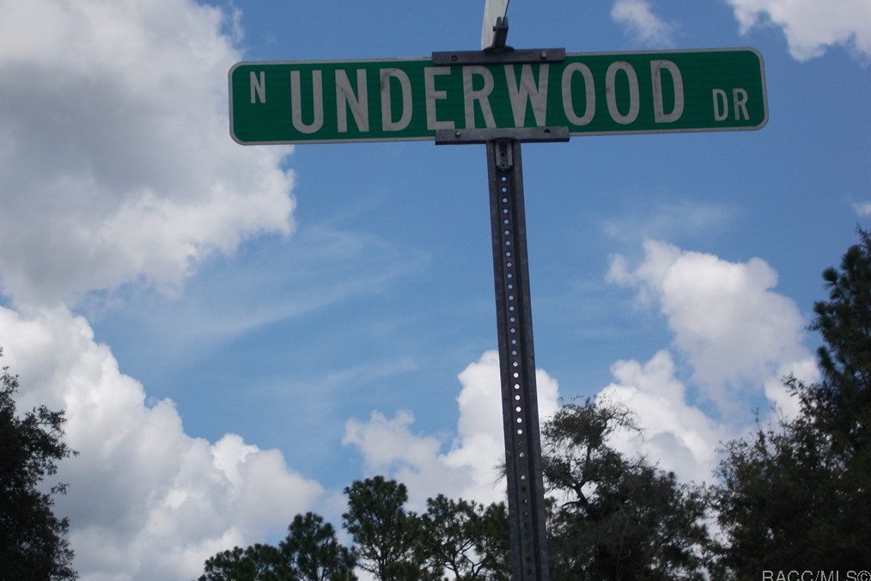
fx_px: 2516
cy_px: 267
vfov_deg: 13.2
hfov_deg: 19.6
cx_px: 436
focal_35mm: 104
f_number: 14
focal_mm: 17.6
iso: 80
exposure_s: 1/100
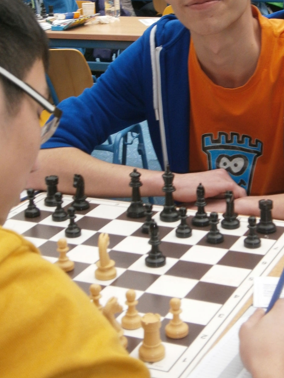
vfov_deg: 24.8
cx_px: 191
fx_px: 853
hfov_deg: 18.8
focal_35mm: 78
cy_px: 115
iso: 125
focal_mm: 8.3
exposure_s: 1/40
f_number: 3.4
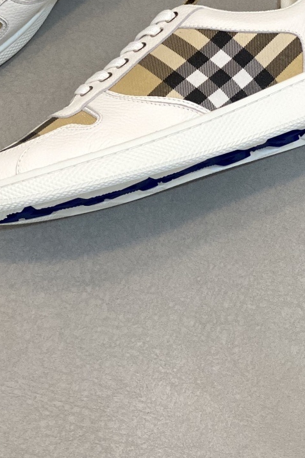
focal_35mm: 109
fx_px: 1385
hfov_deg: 12.5
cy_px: 7
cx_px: 81
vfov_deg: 18.3
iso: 100
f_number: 2
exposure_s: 1/100
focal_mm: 6
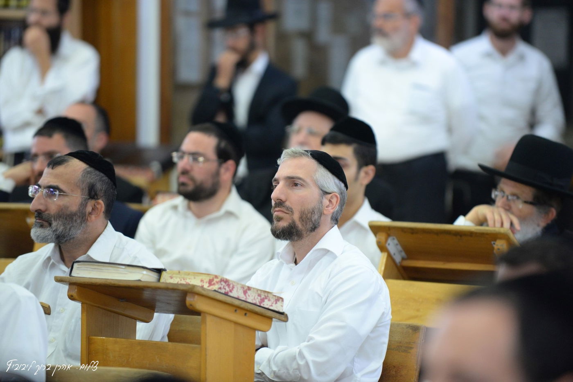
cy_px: 191
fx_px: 3184
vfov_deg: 6.9
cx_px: 286
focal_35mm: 200
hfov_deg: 10.3
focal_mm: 200
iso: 2000
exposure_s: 1/160
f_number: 3.2
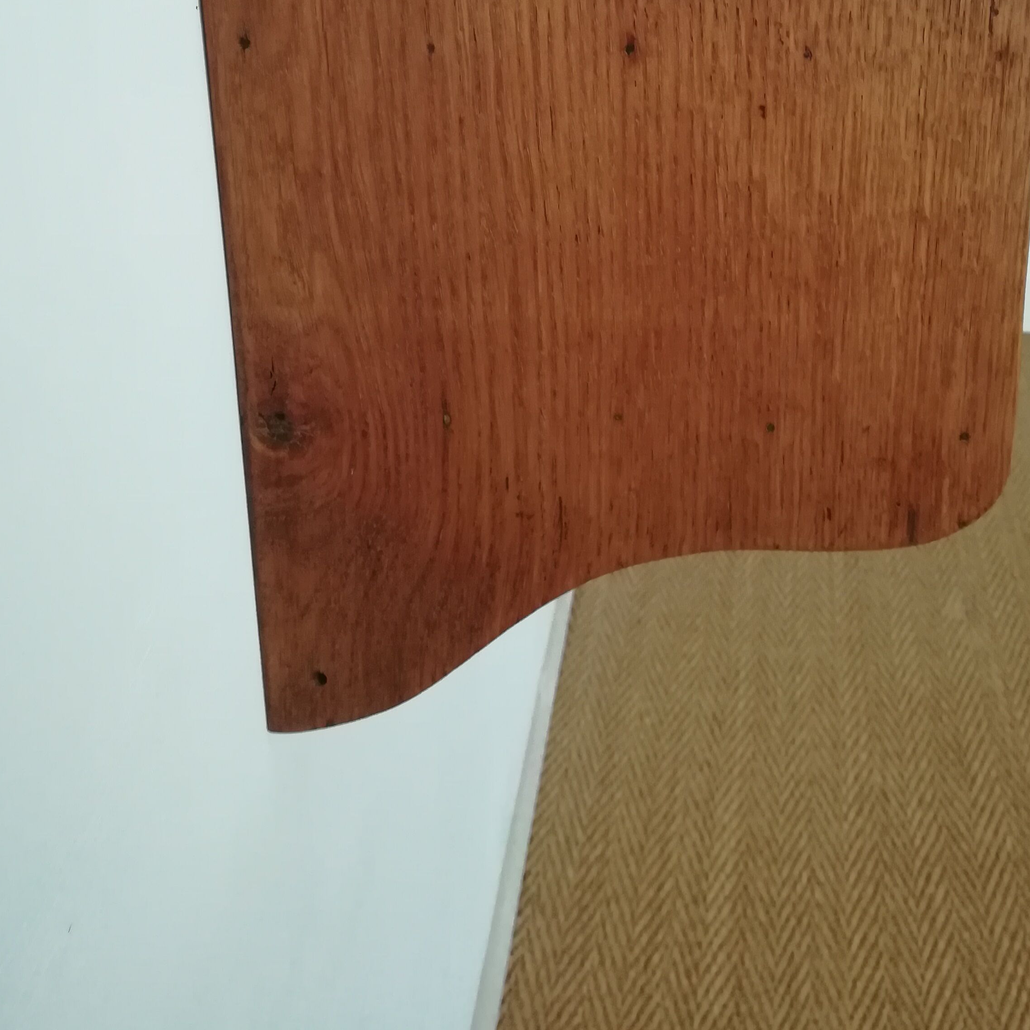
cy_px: 178
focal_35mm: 40
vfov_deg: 39.9
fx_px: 1347
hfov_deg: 41.6
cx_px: 622
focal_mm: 3.83
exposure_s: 1/24
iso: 500
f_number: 2.2
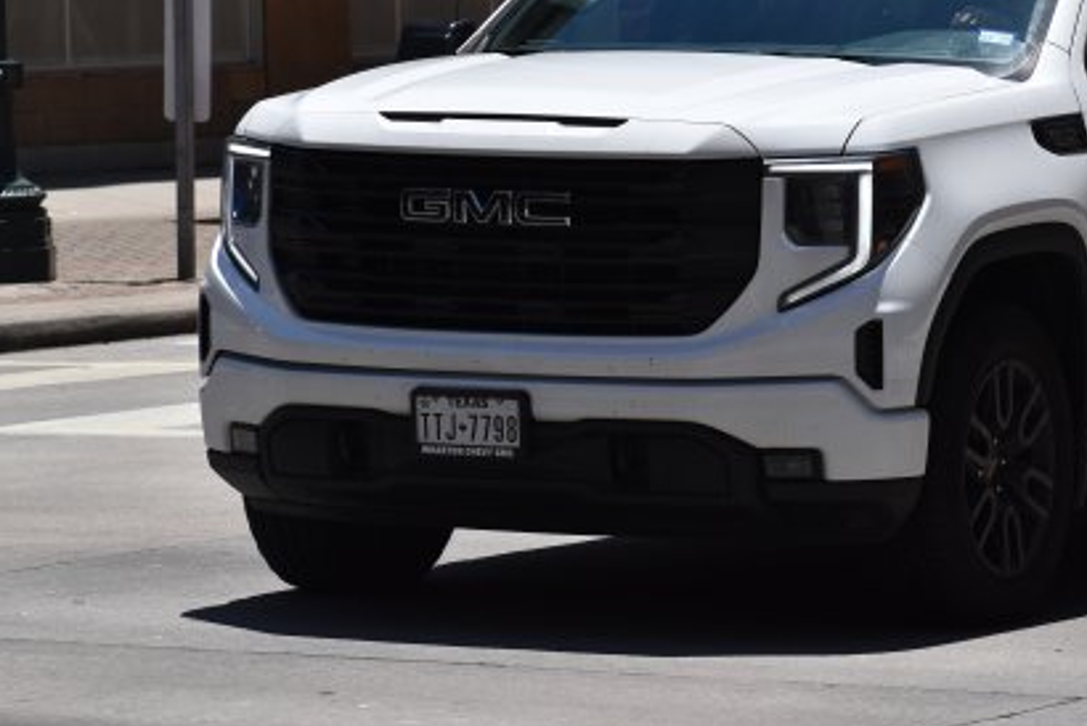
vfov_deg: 5.6
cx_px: 761
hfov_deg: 8.4
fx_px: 7433
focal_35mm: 246
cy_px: 284
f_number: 8
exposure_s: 1/2000
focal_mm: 110
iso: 400
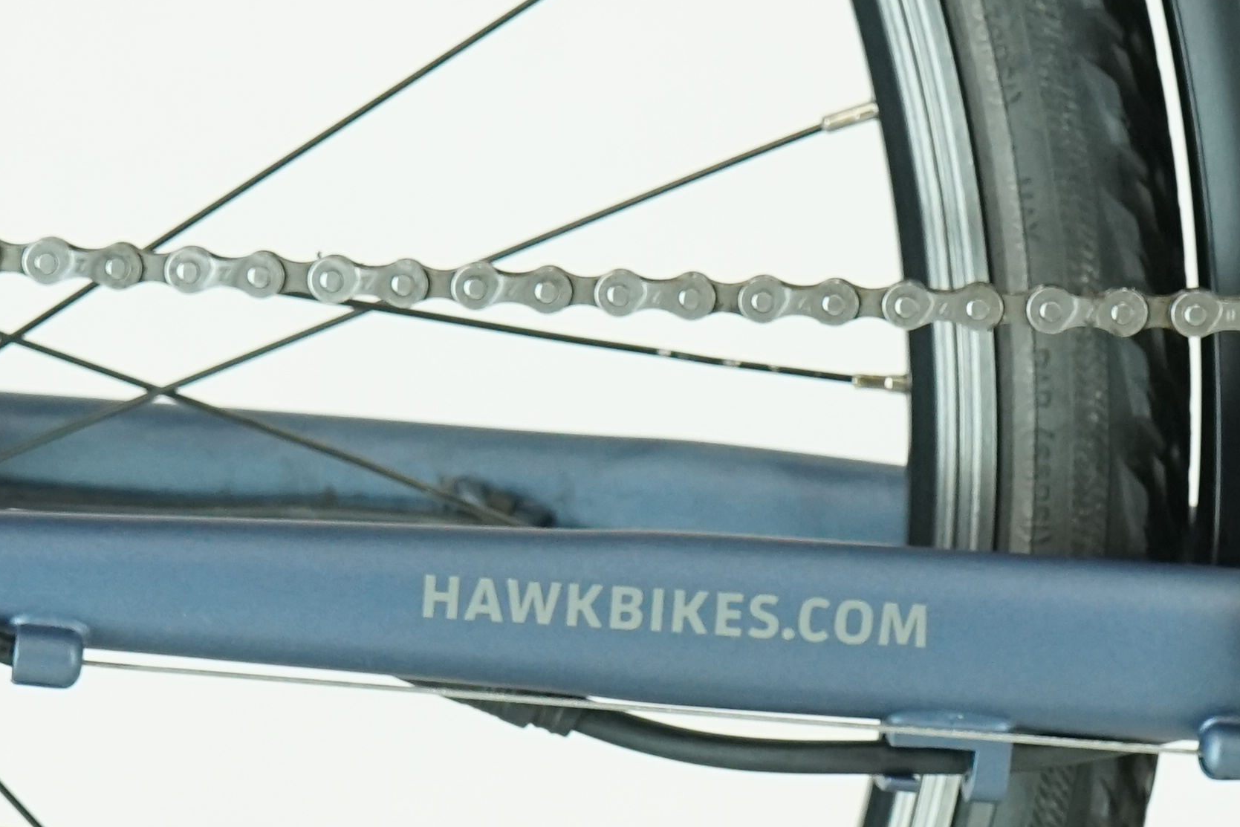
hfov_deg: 13.6
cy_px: 614
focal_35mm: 151
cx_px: 796
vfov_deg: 9.1
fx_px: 5201
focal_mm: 42
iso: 1600
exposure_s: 1/200
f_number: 5.6
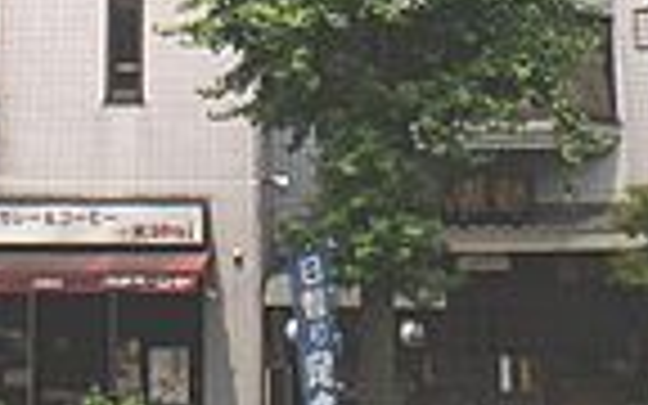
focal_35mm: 102
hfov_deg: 20.1
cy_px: -310
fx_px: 1801
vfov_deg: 11.9
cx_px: 86
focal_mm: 6.3
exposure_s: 1/1000
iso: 64
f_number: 4.6
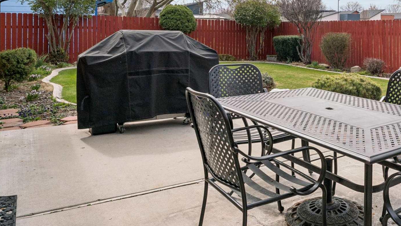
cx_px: 315
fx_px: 393
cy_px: 28
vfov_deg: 30.7
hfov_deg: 51.0
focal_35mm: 37
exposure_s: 1/500
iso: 400
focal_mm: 16
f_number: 13
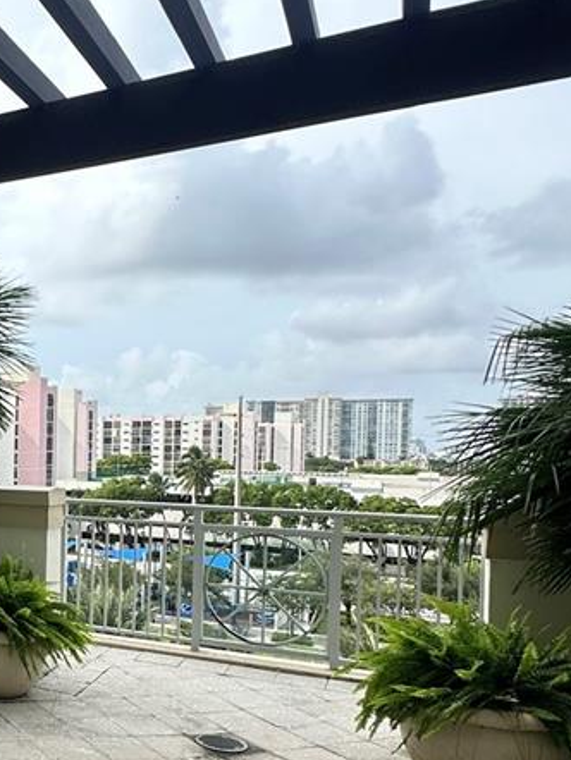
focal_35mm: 38
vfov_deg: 48.5
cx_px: -160
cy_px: 471
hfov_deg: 30.4
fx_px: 835
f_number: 2.2
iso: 50
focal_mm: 2.22
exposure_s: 1/917
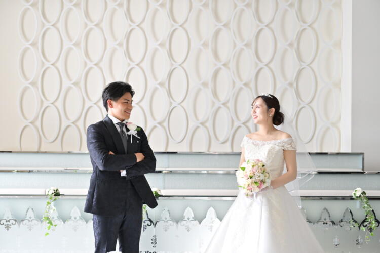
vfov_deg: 28.1
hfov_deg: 41.1
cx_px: 190
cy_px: 126
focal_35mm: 48
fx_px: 507
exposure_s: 1/160
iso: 2000
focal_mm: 48
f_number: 4
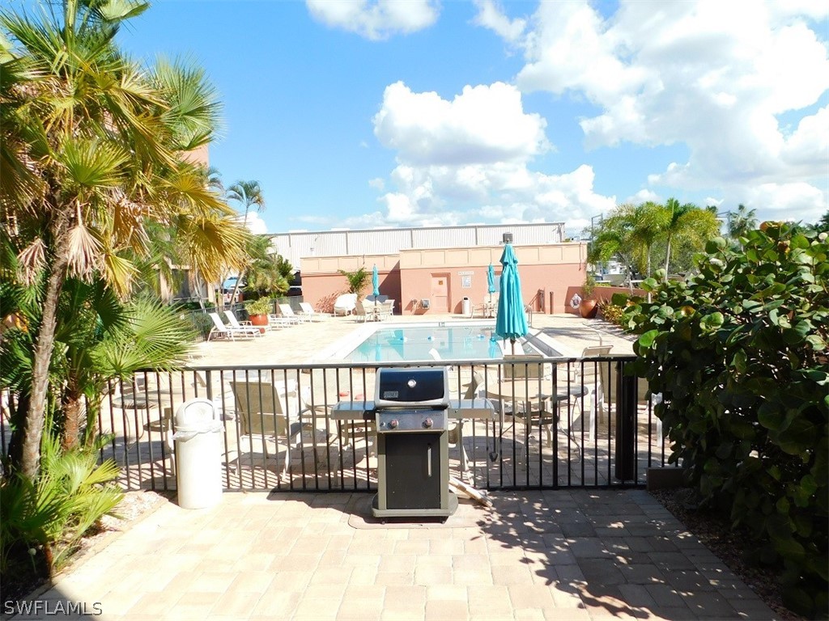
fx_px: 551
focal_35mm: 23
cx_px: 414
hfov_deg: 73.9
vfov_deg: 58.9
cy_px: 310
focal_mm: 4
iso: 125
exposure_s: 1/1250
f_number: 3
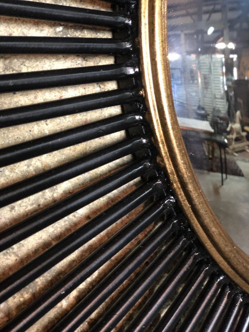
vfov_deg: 36.2
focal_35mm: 53
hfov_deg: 27.5
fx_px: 508
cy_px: 168
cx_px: 125
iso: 160
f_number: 2.4
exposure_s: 1/8
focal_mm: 6
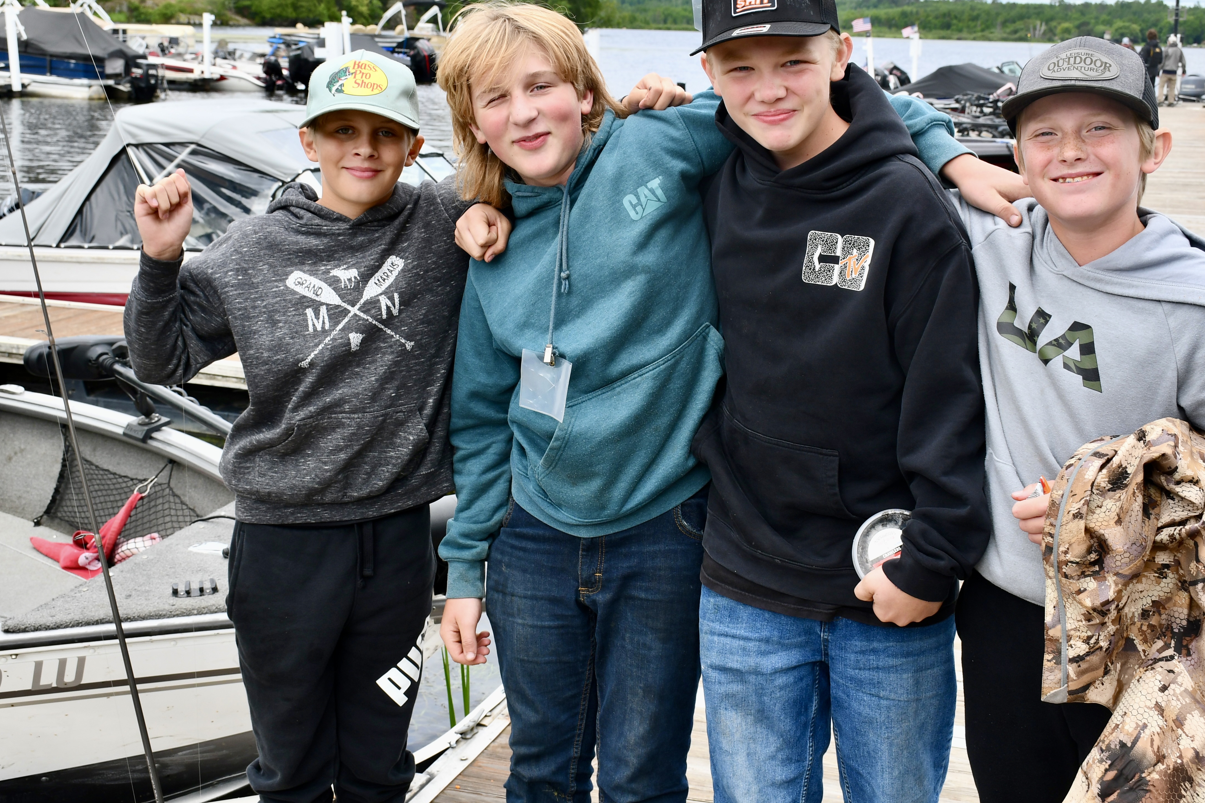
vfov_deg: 26.4
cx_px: 599
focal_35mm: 51
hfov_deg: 38.9
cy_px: 302
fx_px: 1707
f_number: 8
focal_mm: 27
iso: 160
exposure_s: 1/250
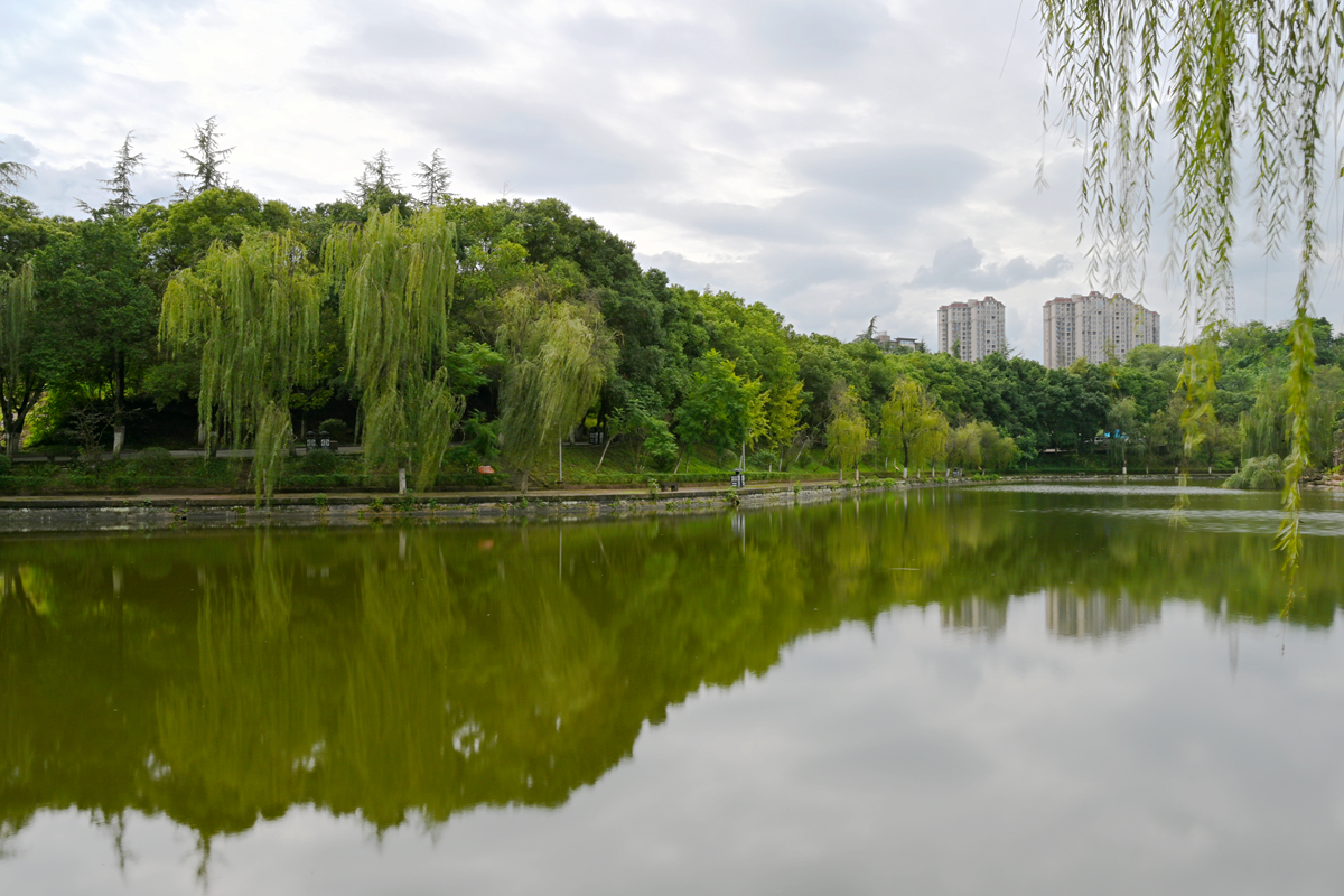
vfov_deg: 45.0
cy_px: 448
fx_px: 1083
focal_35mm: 29
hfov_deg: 63.7
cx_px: 672
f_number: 20
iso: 100
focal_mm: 29
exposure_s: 1
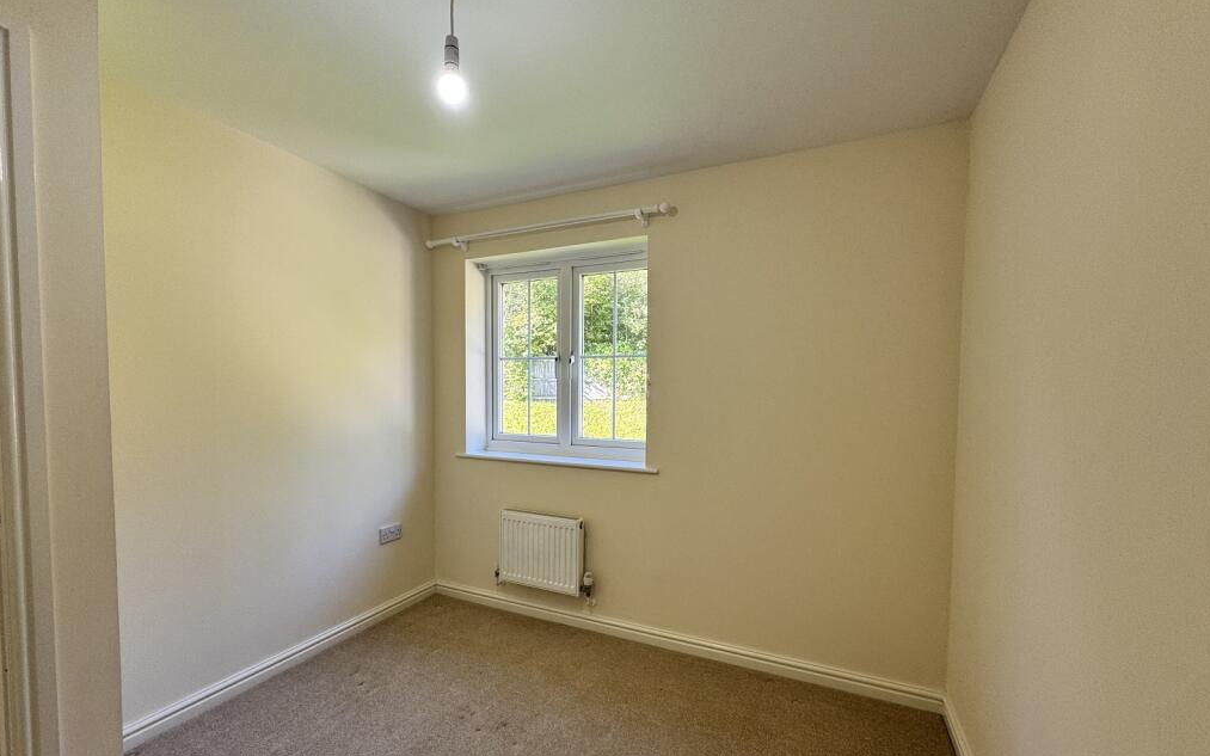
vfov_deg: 74.6
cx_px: 603
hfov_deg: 101.5
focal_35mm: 15
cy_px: 414
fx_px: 495
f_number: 2.2
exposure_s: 1/99
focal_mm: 2.22
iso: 80
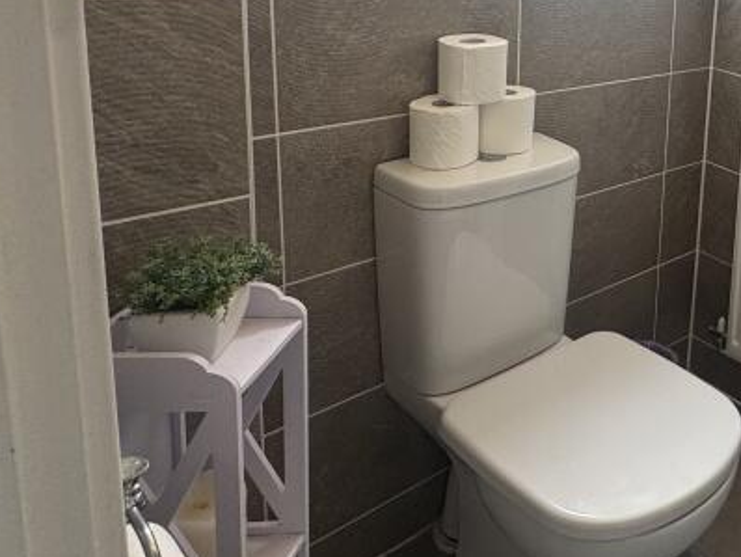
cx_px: 864
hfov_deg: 39.2
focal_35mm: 36
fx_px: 771
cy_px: 75
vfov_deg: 37.5
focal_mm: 2.22
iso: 50
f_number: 2.2
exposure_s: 1/99
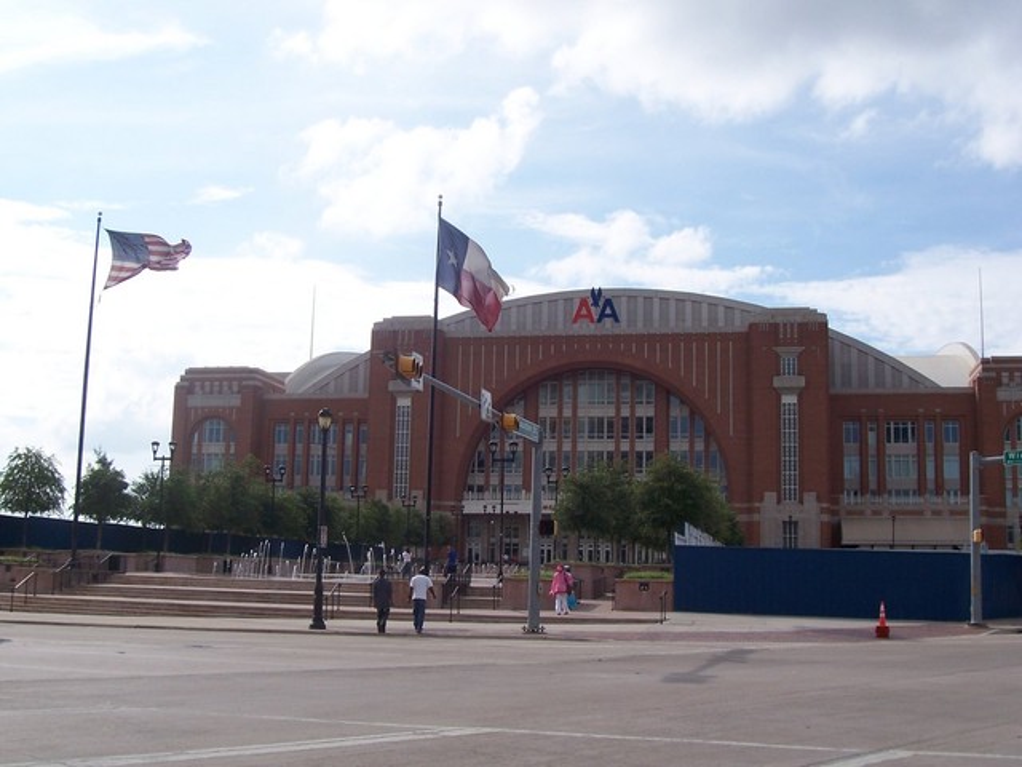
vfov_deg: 34.3
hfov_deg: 44.8
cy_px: 384
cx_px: 511
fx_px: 1240
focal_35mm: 42
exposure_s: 1/500
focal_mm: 7
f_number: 5.6
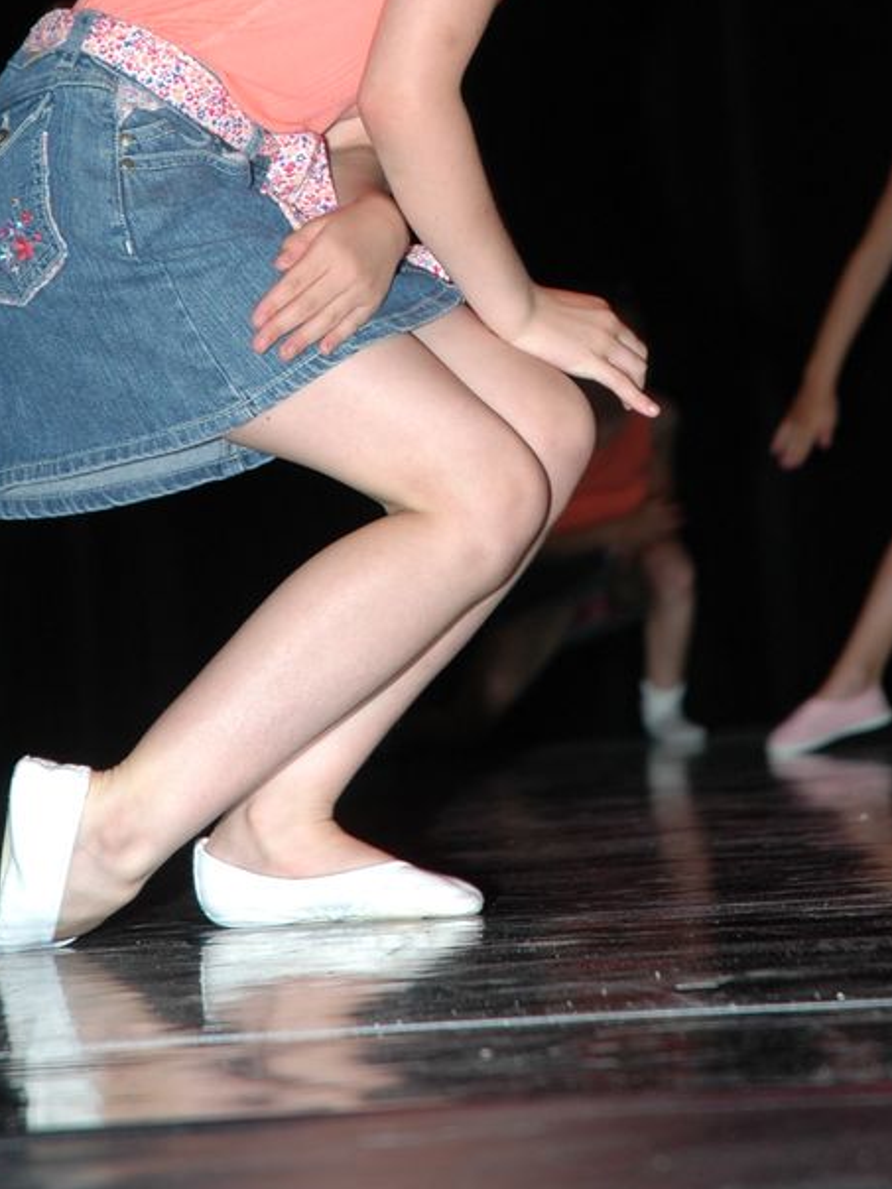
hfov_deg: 7.9
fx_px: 6425
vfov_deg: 10.5
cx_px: 522
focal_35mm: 187
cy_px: 165
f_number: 4.5
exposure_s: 1/100
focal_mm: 70
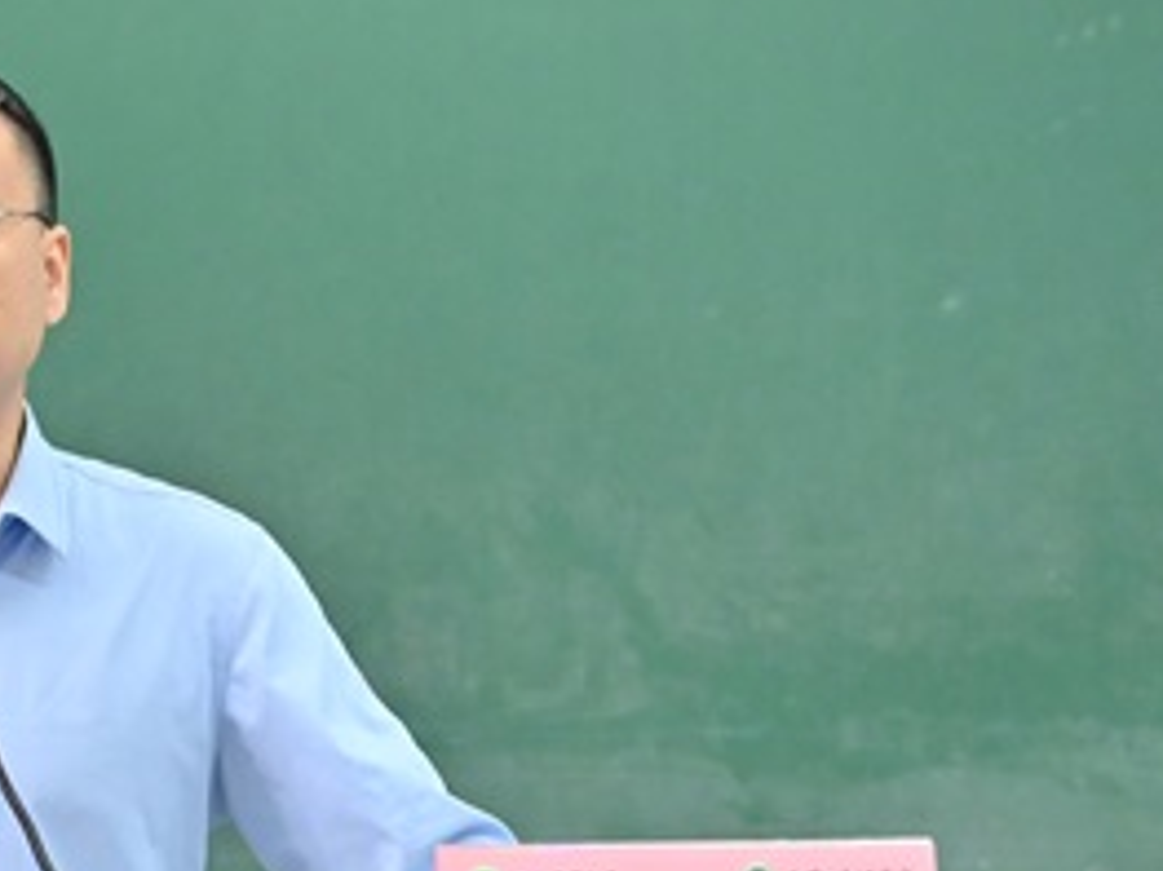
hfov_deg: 12.3
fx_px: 5373
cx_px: 106
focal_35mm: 160
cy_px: 424
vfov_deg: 9.3
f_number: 4.5
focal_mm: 49
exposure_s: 1/160
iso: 2500
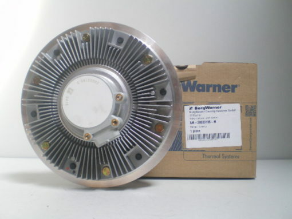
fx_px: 321
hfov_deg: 49.0
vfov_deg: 37.8
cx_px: 146
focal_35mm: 38
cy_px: 110
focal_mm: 6.3
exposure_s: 1/30
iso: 100
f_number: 3.1
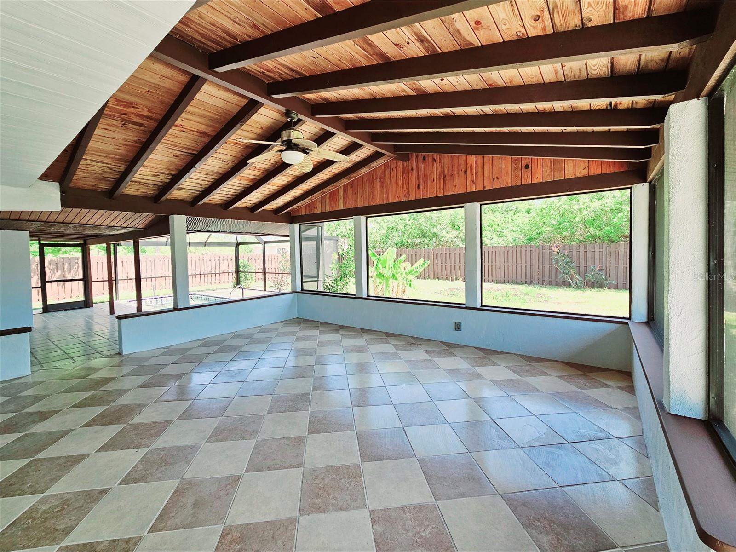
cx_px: 368
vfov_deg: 89.9
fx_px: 276
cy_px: 276
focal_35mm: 13
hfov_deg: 106.2
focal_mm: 2.2
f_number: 2.2
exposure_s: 1/208
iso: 100
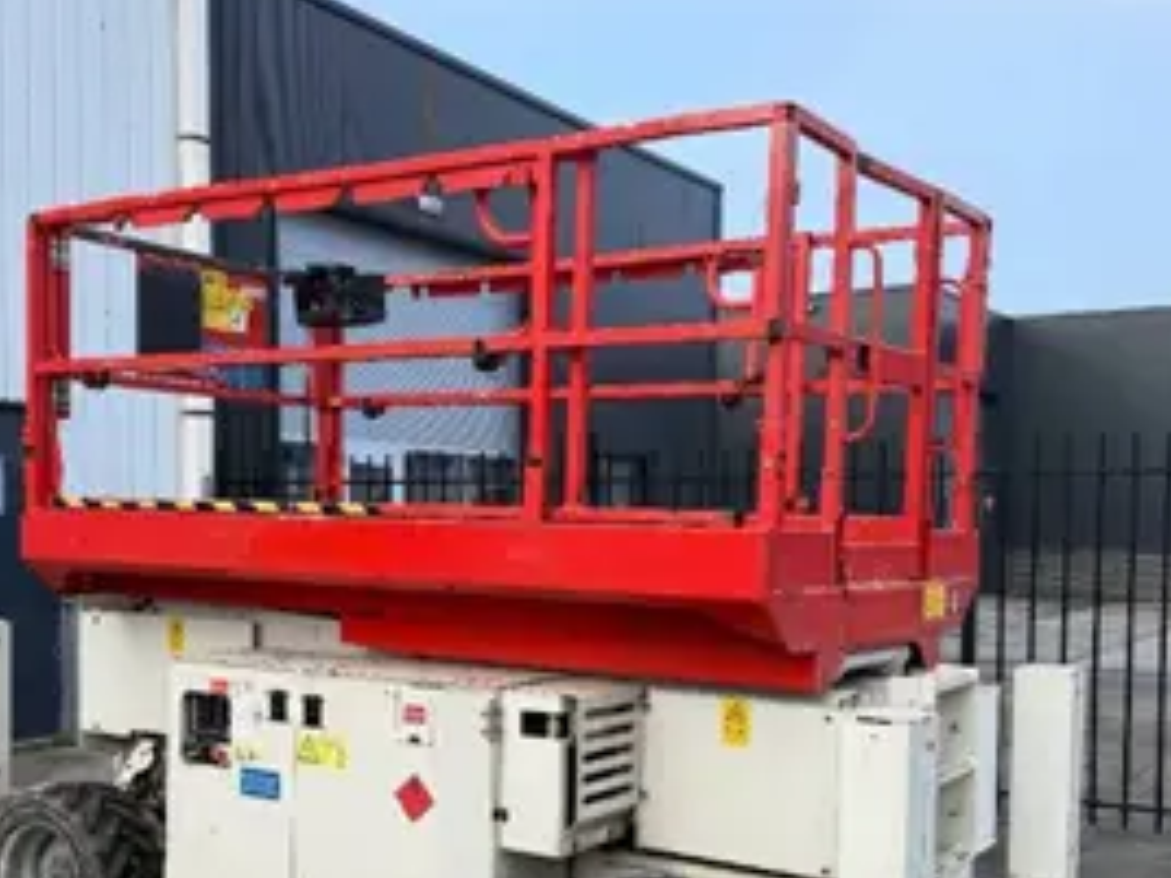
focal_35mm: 43
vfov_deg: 33.2
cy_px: 607
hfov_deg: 43.8
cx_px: 507
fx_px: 1455
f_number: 1.78
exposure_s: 1/1230
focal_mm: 6.76
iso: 80
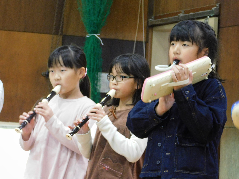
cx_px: 120
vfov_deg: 8.1
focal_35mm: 184
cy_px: 90
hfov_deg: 10.7
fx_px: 1270
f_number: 5.4
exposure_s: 1/13
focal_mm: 32.7
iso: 800
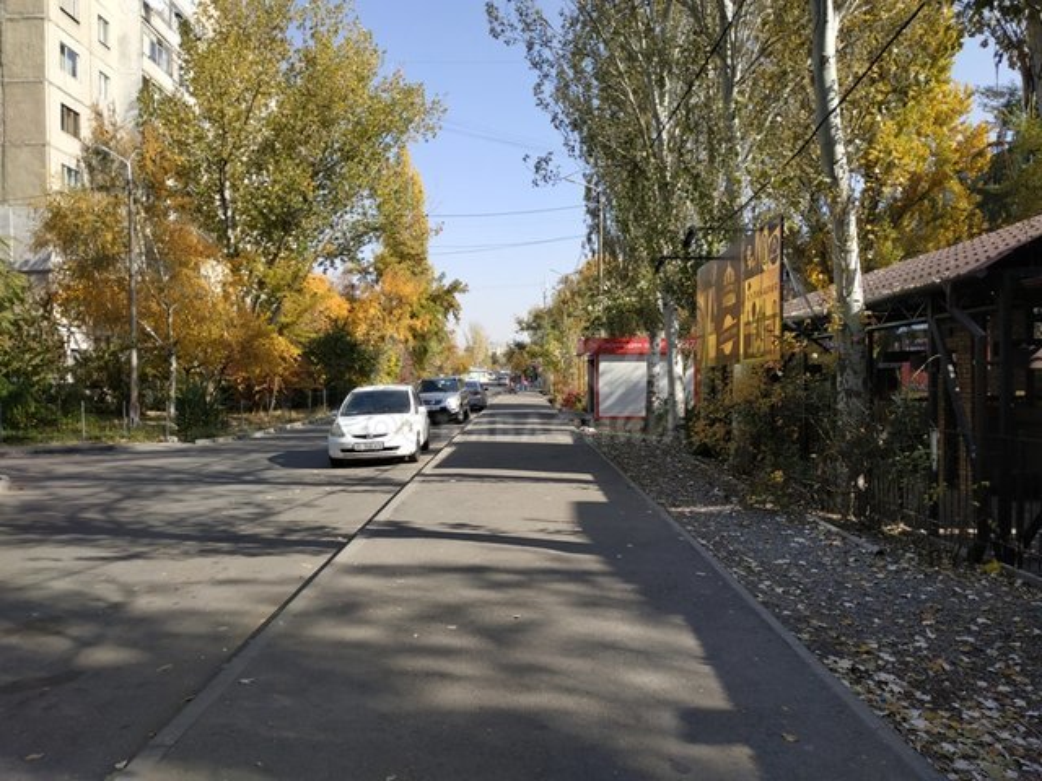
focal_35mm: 24
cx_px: 521
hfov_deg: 71.6
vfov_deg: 56.8
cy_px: 390
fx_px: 722
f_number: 1.9
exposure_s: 1/1277
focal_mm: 3.94
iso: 125
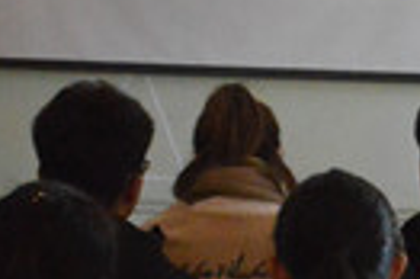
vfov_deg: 8.5
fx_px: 1876
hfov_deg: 12.7
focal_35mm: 161
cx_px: 349
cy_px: 143
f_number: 8
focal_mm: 22
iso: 6400
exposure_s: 1/250
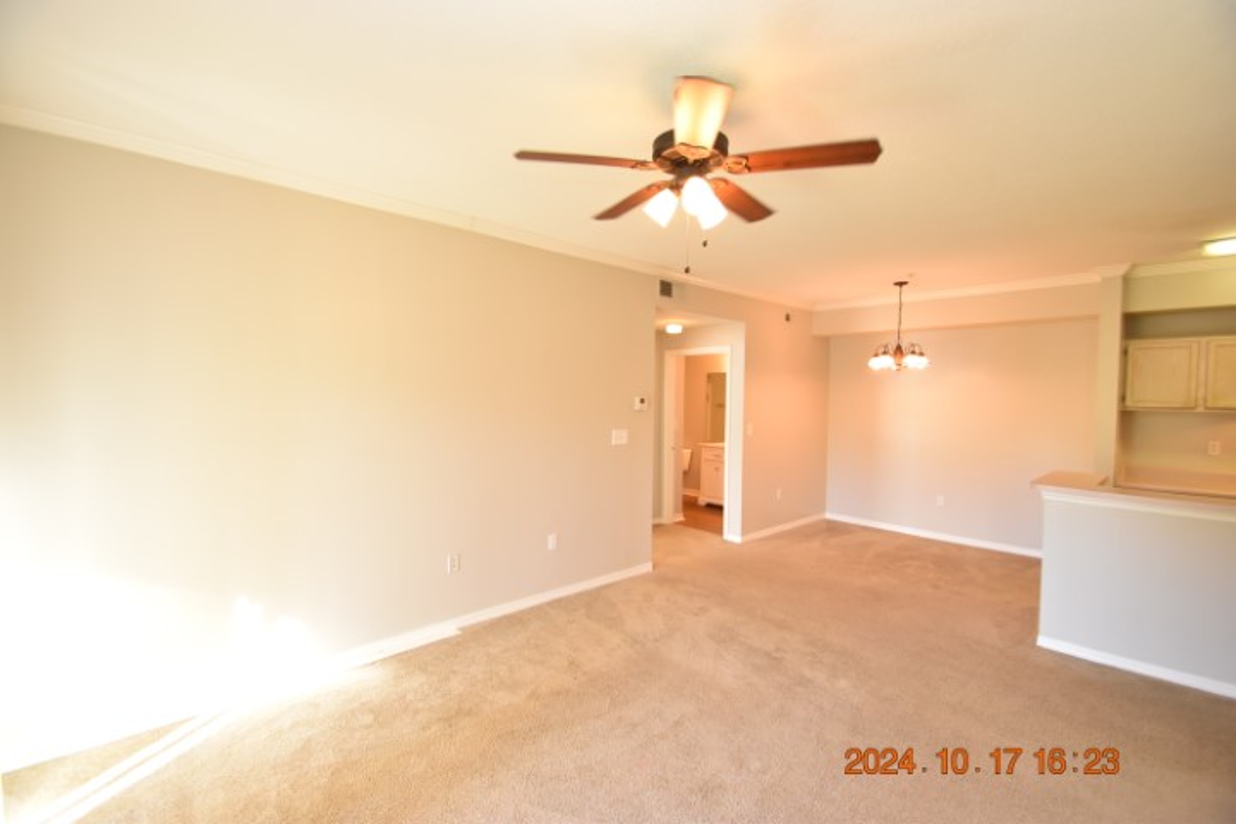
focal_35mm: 15
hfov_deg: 100.4
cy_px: 412
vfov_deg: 77.3
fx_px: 515
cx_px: 618
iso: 800
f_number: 4.5
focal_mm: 10
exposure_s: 1/80
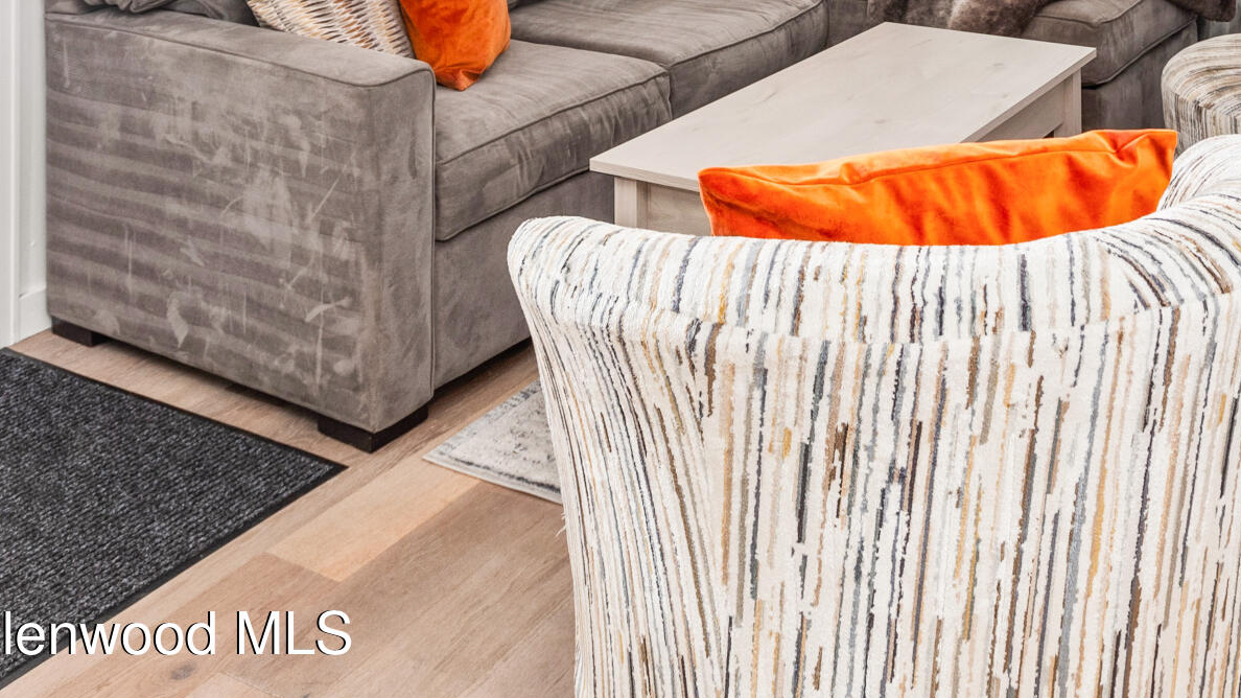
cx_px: 841
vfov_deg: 22.3
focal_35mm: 45
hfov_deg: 44.7
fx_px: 1481
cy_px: -317
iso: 400
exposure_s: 1/8
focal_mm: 17
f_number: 7.1
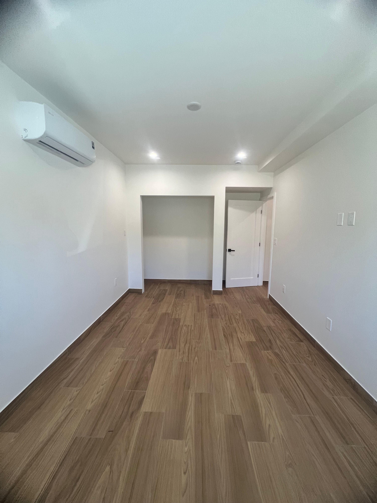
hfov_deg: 89.9
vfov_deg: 106.2
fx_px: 189
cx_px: 188
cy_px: 252
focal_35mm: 13
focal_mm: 1.57
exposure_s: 1/120
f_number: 1.8
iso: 125
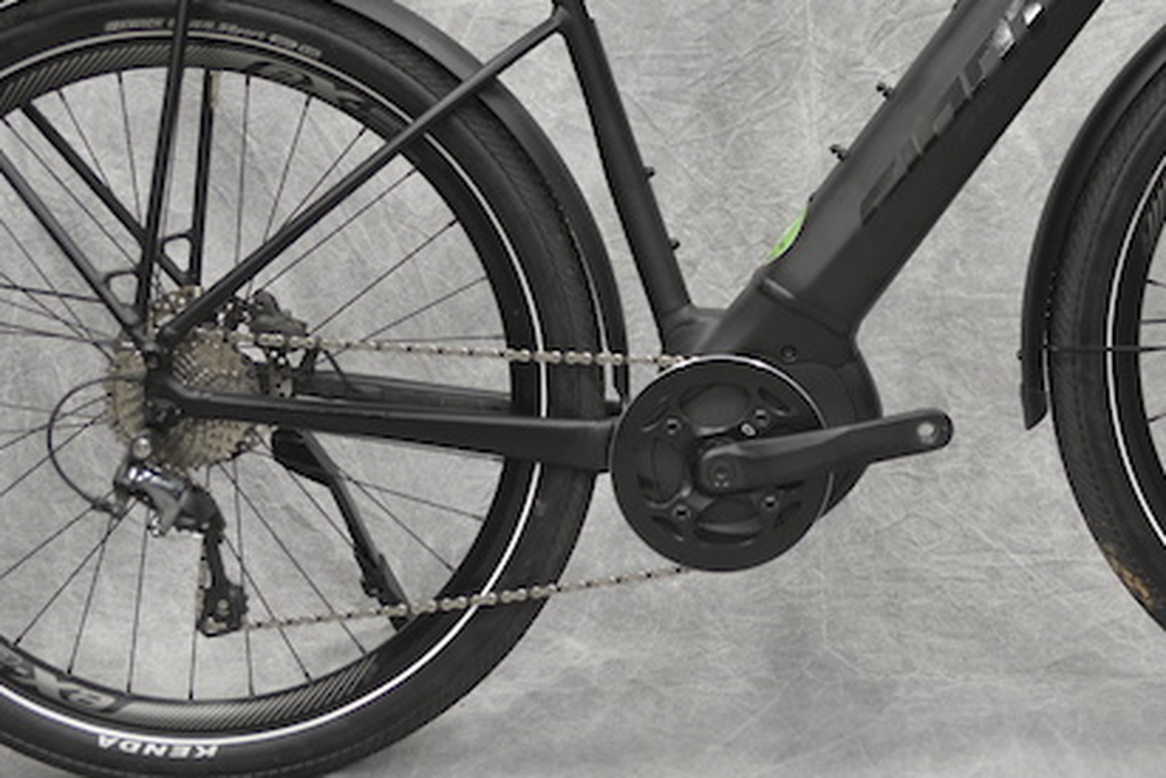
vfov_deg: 19.8
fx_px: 2203
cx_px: 818
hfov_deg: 29.3
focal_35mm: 68
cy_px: 170
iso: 200
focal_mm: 35
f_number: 2.8
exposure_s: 1/20
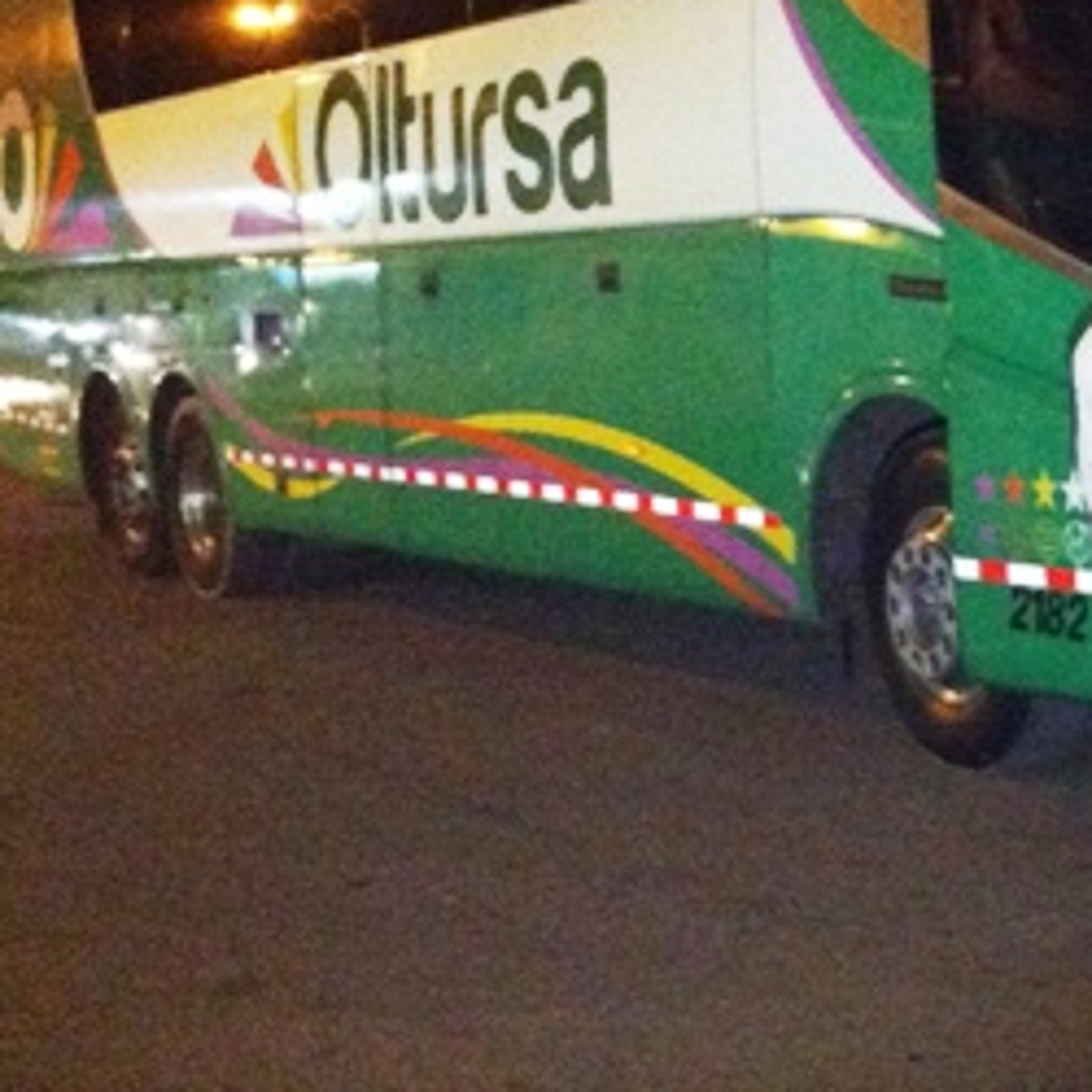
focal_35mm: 79
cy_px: 389
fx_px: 2820
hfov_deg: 21.3
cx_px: 1044
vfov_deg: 21.9
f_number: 2.8
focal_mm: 3.85
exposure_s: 1/15
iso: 1000
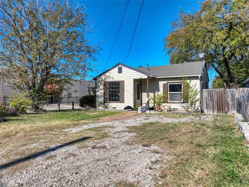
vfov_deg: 56.8
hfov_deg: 71.6
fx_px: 173
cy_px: 94
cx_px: 124
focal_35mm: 24
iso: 100
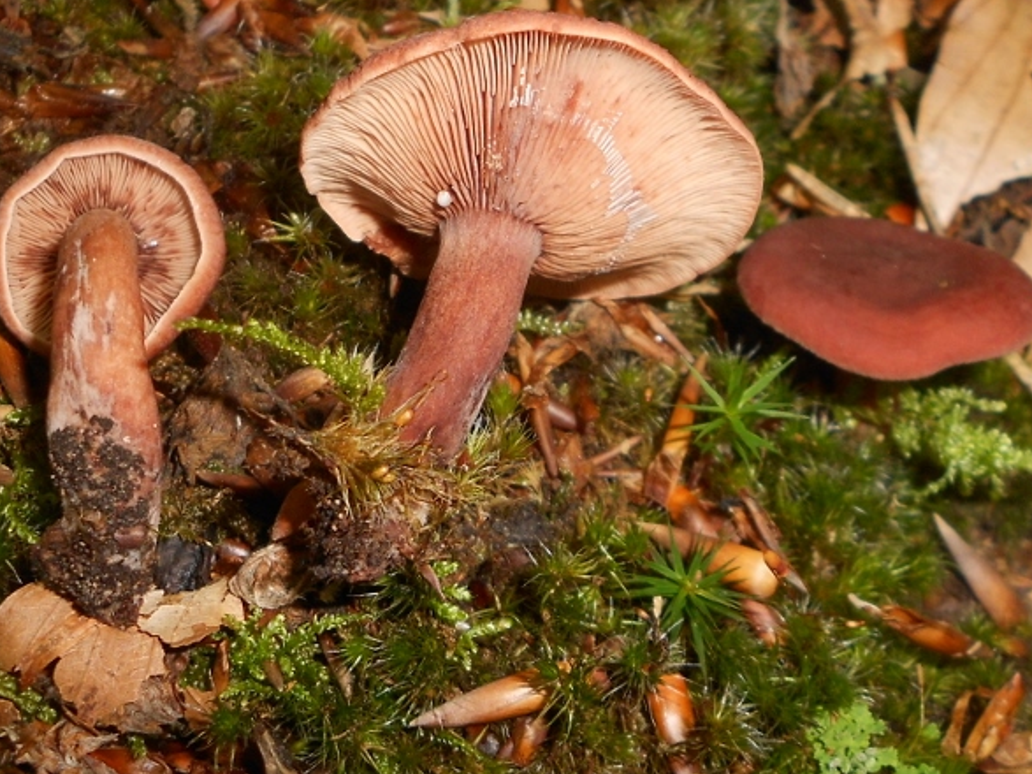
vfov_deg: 45.4
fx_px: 924
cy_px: 367
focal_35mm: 31
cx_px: 485
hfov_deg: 58.3
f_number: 8
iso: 80
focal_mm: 4.6
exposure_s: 1/25
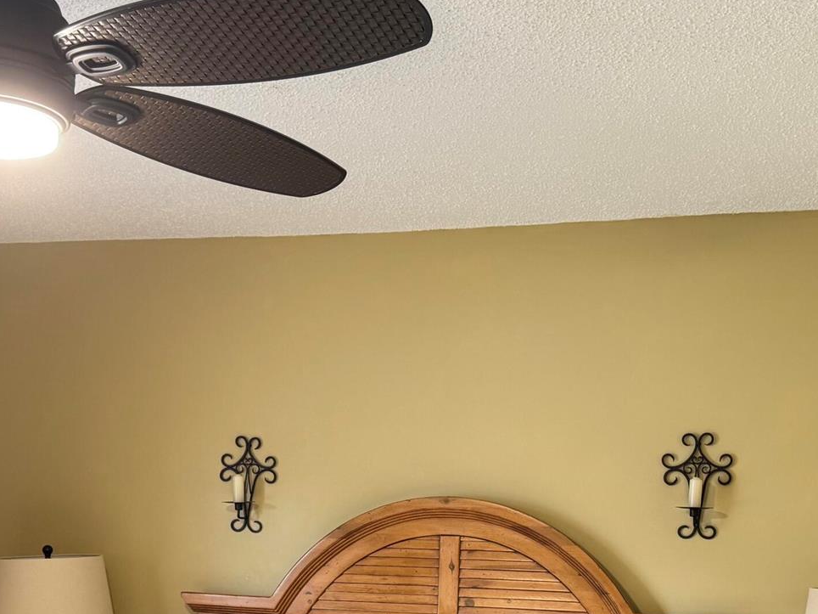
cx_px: 418
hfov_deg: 37.5
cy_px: 527
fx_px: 1205
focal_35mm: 51
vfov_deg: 27.7
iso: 250
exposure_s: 1/59
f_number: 1.78
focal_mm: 6.76
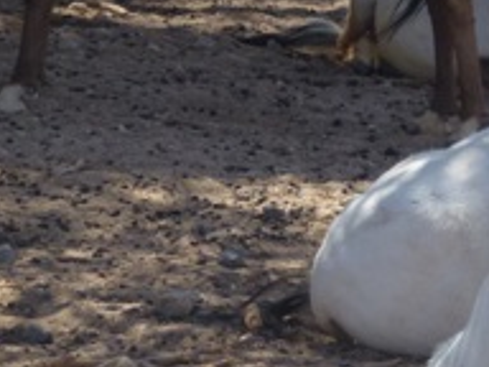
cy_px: 46
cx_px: 509
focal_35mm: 376
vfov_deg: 4.0
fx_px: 5312
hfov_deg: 5.3
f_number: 5.1
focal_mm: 20.2
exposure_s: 1/500
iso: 100
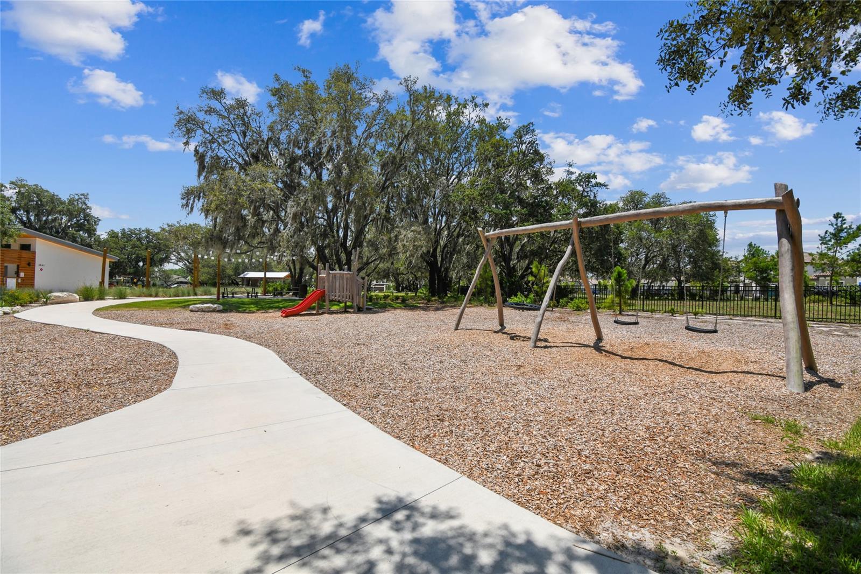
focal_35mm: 15
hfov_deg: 100.4
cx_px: 430
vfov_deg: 77.3
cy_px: 287
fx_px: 359
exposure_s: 1/500
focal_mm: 10
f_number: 7.1
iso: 100
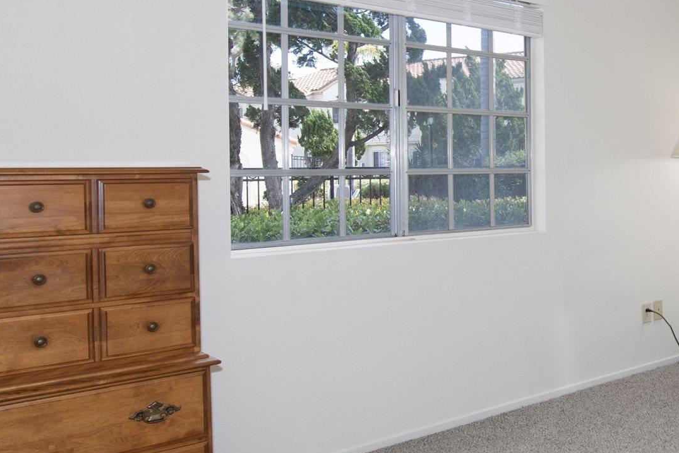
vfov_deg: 33.3
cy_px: 179
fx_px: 754
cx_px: 695
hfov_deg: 41.4
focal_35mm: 40
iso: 320
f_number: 7.1
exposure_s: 1/160
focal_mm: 14
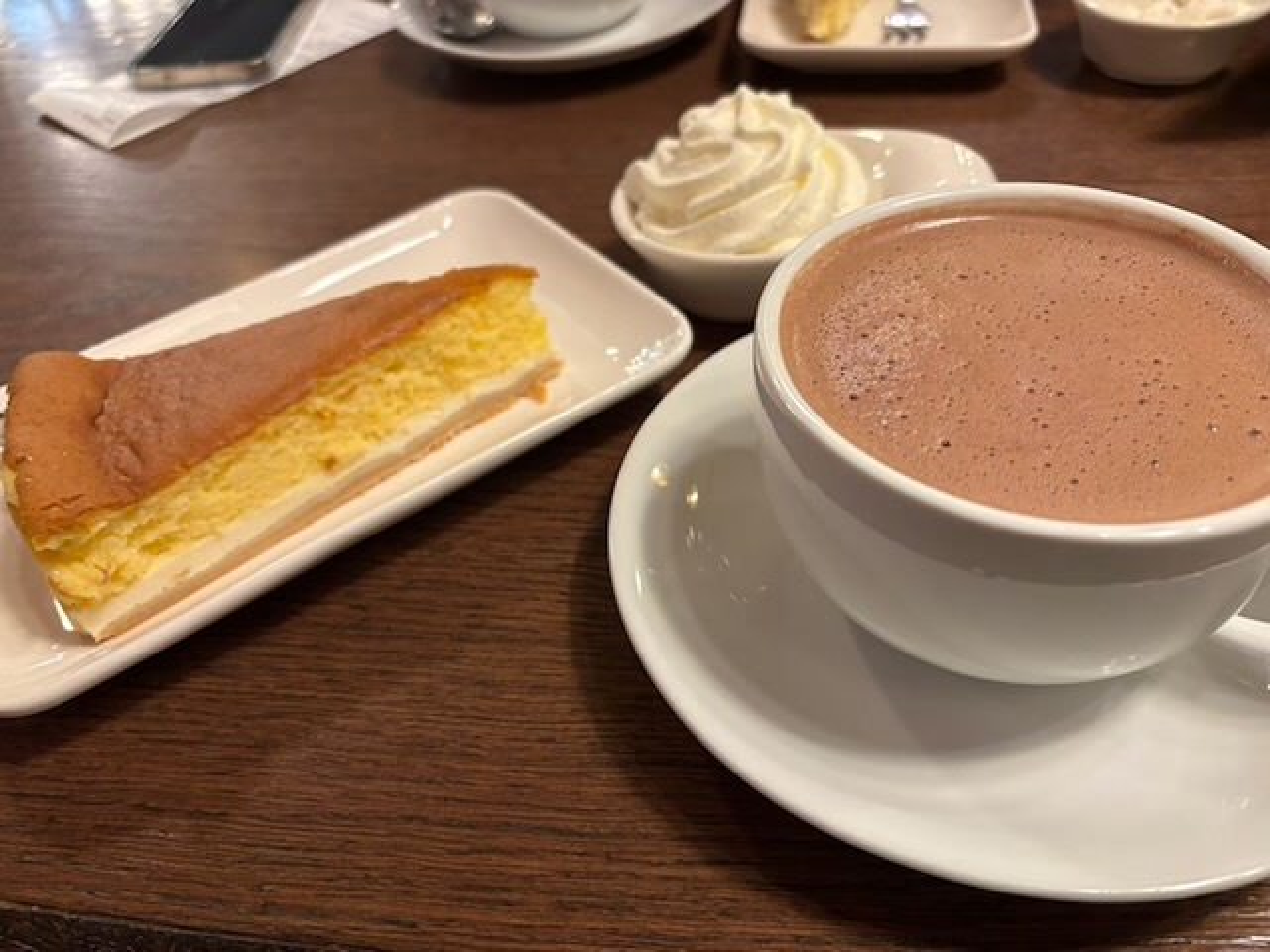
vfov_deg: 53.1
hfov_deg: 67.3
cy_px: 476
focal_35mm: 26
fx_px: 954
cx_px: 635
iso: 250
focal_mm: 5.96
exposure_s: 1/50
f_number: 1.6
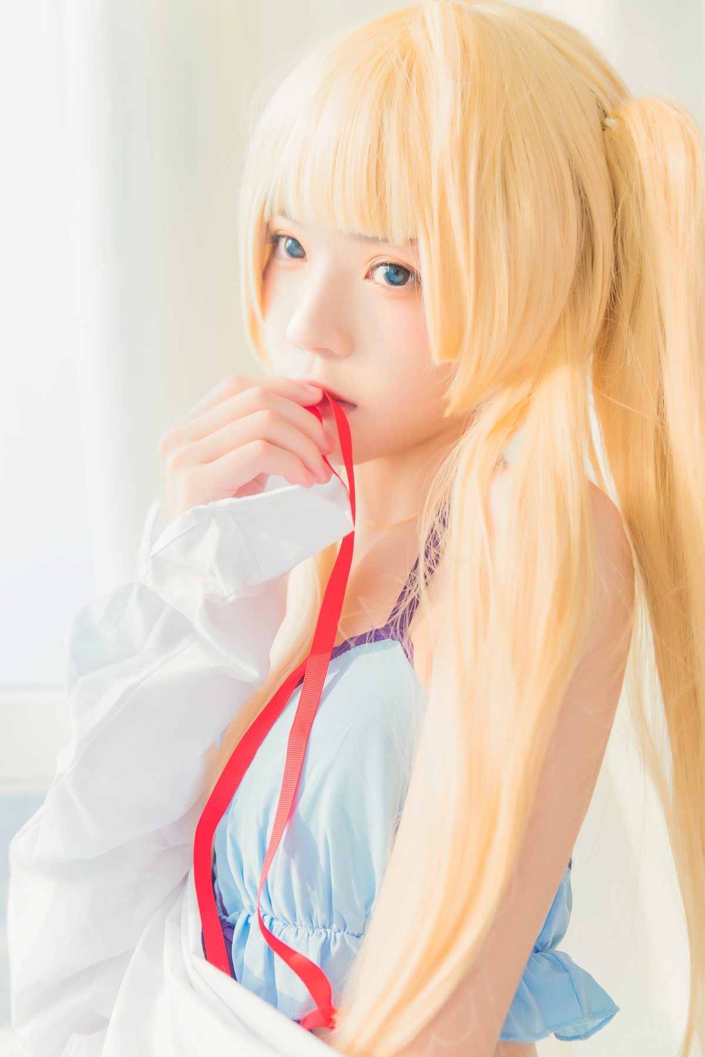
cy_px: 528
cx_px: 352
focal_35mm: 45
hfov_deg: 29.9
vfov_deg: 43.6
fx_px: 1321
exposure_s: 1/125
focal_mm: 45
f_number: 3.2
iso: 160
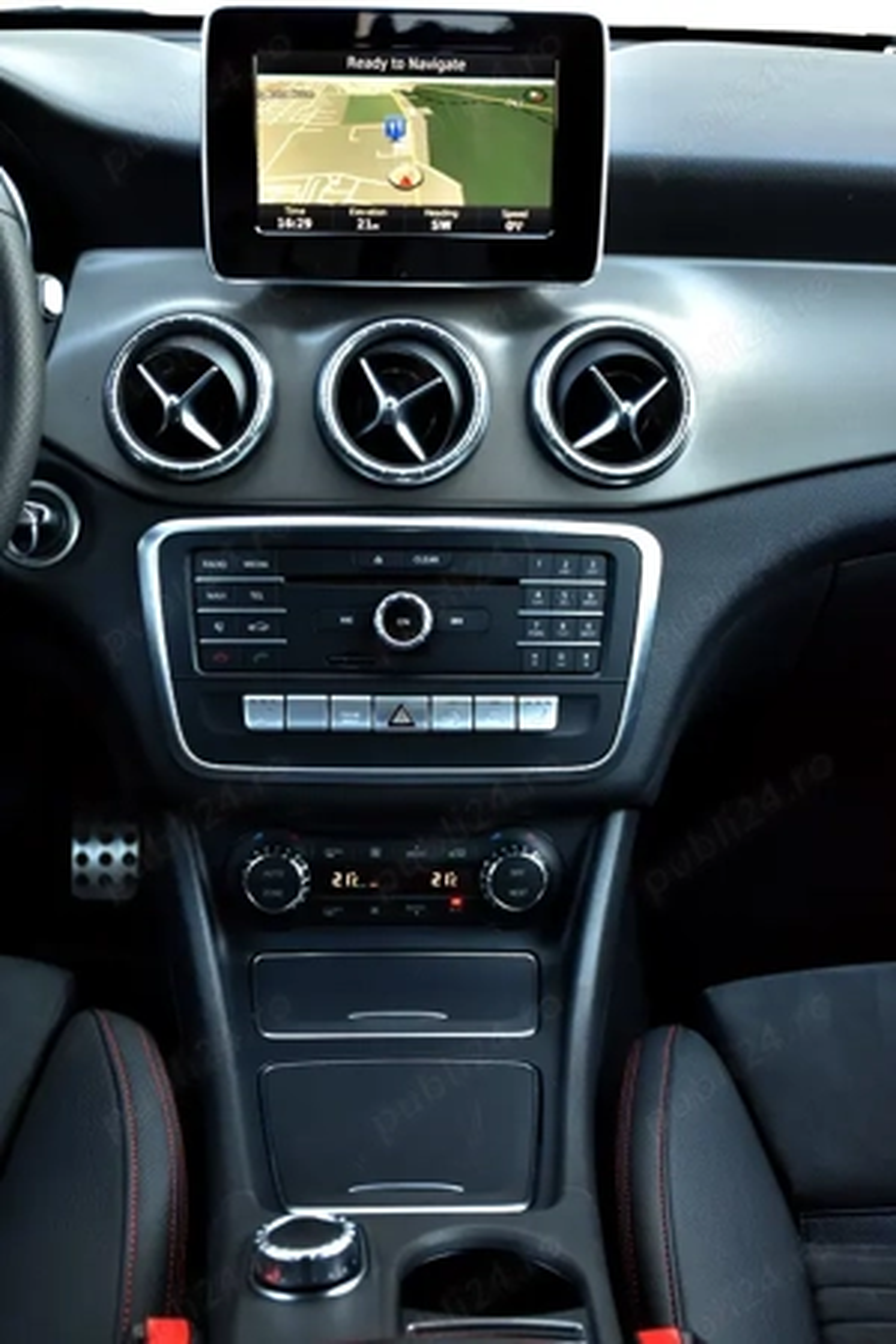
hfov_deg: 23.8
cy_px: 672
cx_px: 448
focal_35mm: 57
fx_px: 2128
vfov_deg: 35.1
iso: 800
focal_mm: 38
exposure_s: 1/80
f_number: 4.2
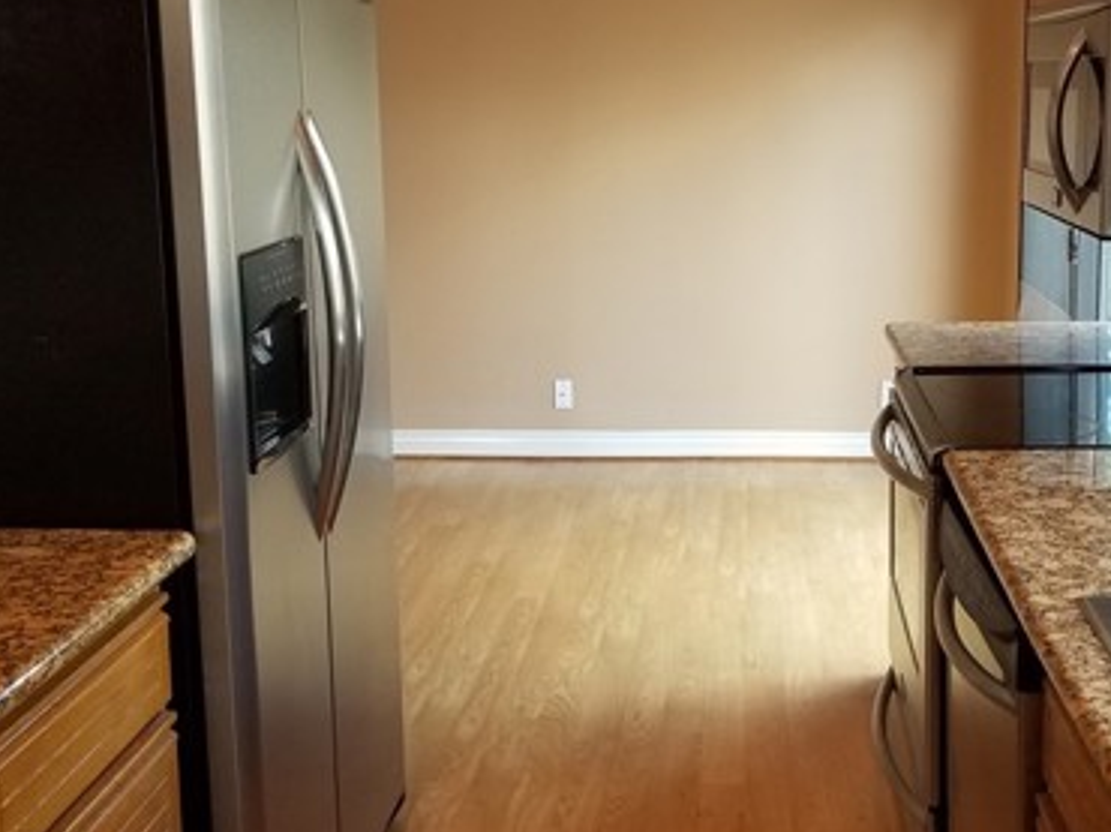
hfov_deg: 41.8
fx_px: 1443
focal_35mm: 45
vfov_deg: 32.1
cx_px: 703
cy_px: 360
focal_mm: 4.2
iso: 100
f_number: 1.7
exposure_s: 1/60
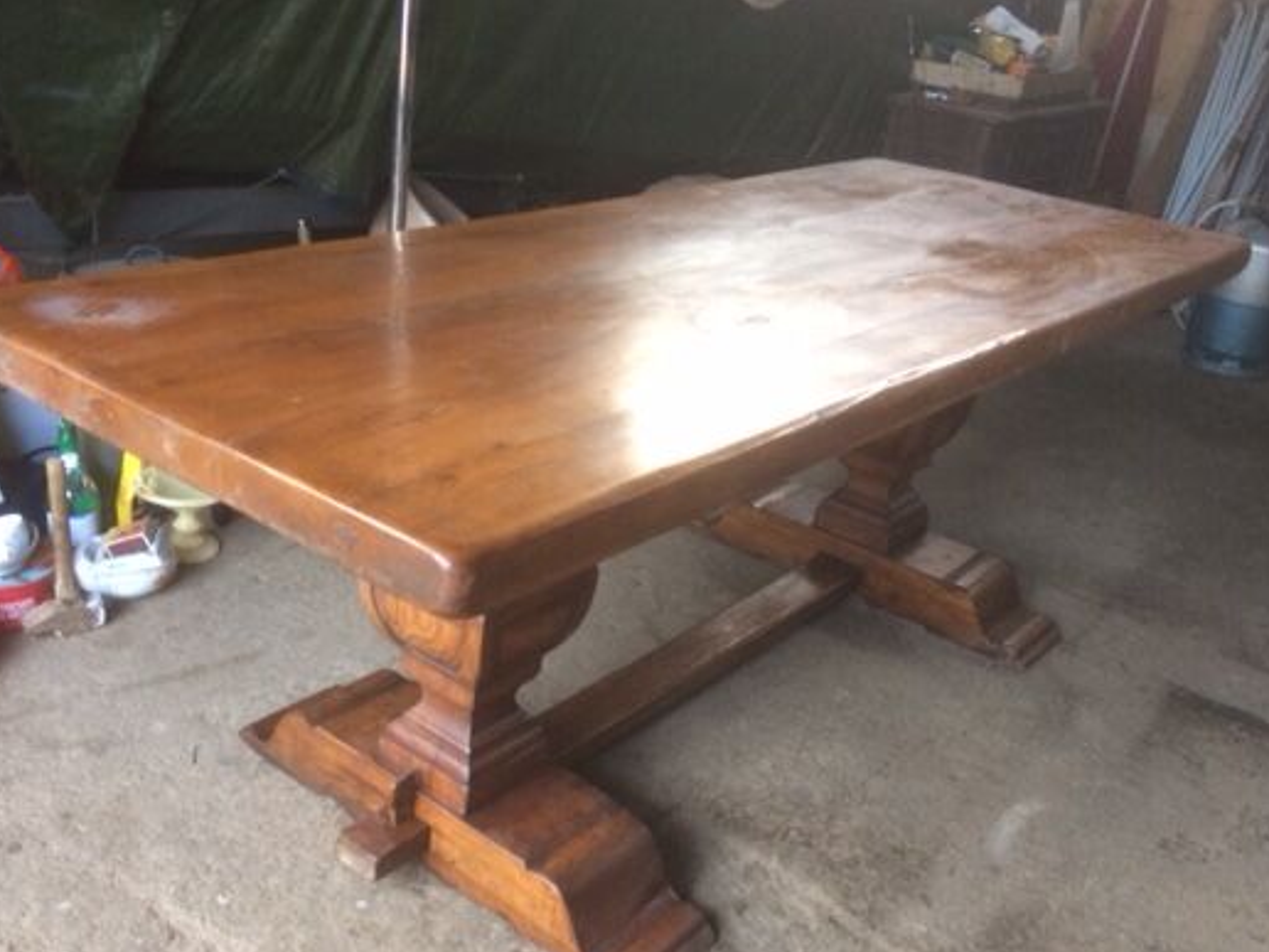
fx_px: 1320
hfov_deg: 51.3
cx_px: 573
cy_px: 507
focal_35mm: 36
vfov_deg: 39.6
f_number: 2.2
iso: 125
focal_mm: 4.15
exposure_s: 1/33
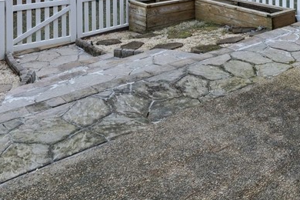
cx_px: 166
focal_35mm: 39
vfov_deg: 28.7
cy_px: -53
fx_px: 325
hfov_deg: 49.5
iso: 500
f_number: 9
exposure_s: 1/160
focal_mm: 14
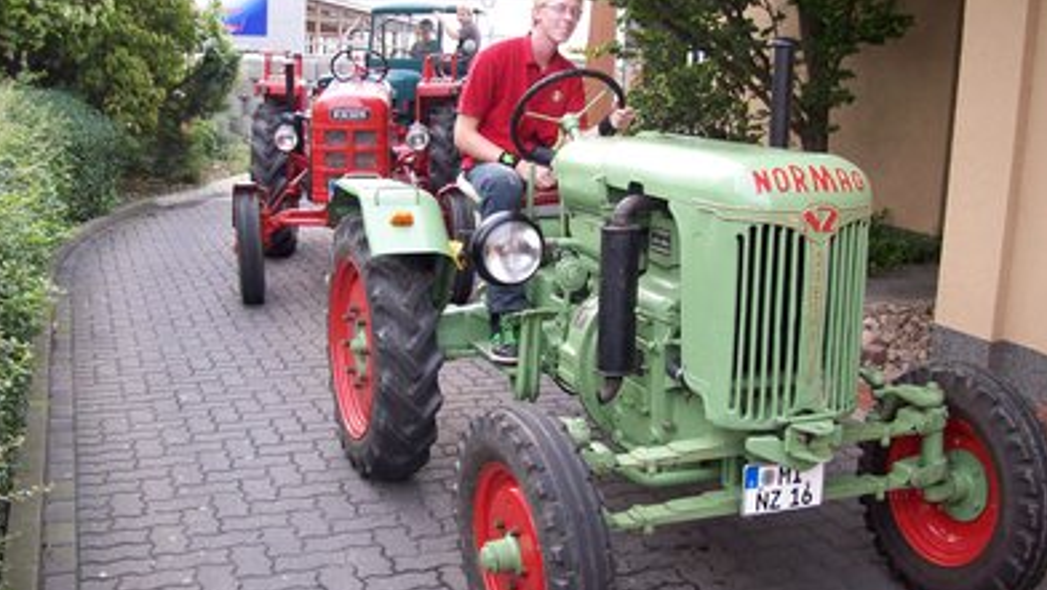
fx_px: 1111
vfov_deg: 29.7
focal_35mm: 40
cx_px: 521
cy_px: 264
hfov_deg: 50.5
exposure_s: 1/103
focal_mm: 6
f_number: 2.7
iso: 200
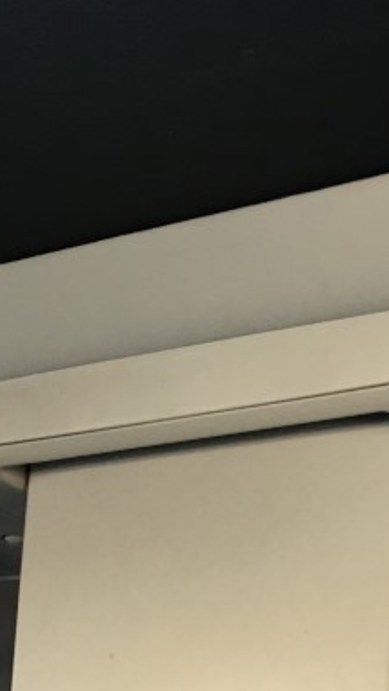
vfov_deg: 24.3
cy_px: 662
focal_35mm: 84
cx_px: 238
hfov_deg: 14.4
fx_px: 1538
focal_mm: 4.15
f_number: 2.2
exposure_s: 1/30
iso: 40
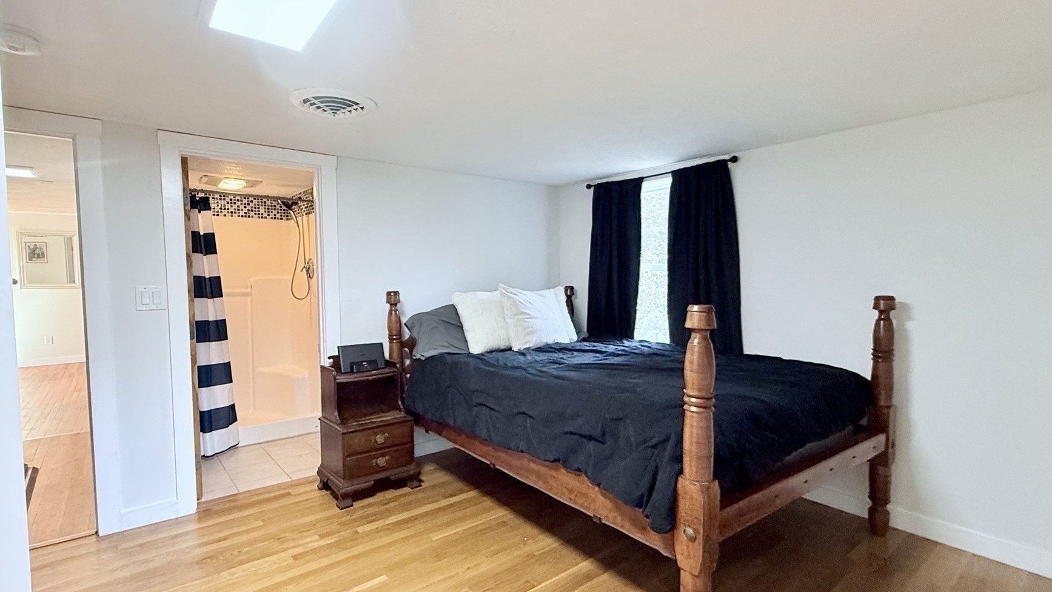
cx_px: 504
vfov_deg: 61.0
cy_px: 302
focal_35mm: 18
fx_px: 502
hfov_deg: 92.6
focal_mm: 2.22
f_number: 2.2
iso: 400
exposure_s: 1/60
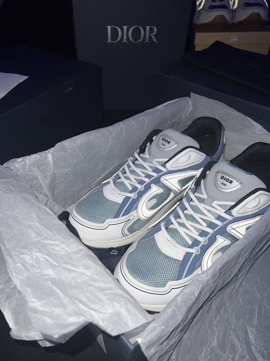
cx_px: 135
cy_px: 180
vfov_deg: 67.3
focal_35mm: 26
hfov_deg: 53.1
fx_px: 270
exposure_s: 1/4
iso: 32
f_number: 1.5
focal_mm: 5.7
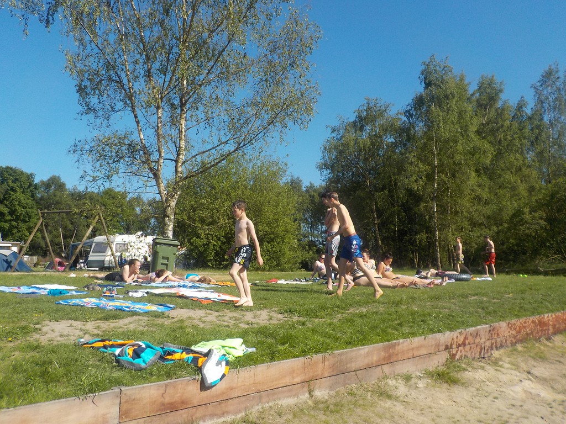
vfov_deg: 46.8
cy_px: 212
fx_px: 491
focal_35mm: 30
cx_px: 283
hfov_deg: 60.0
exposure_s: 1/1250
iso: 125
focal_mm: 4.1
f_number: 3.3
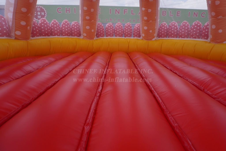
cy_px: 76
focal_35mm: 24
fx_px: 151
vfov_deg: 53.1
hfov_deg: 73.7
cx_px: 113
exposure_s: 1/500
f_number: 5.6
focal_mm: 16
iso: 100
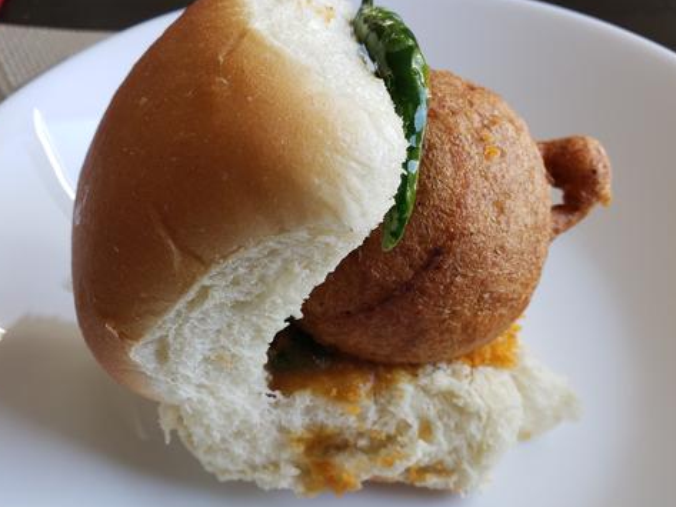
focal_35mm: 33
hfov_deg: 55.3
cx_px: 342
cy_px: 294
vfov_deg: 42.8
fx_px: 645
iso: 64
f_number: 2.4
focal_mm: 4.3
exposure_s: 1/60
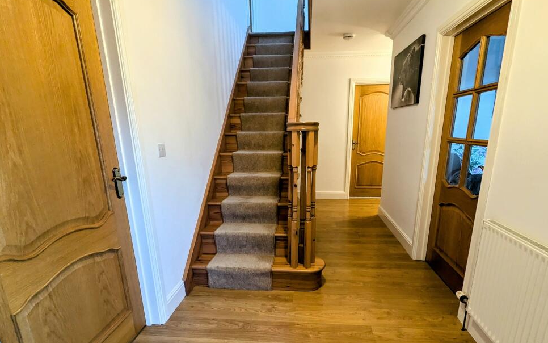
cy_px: 202
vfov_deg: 64.5
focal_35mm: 18
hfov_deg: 91.0
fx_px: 269
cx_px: 289
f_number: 2.2
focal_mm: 2.35
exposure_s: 1/23.8
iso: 204
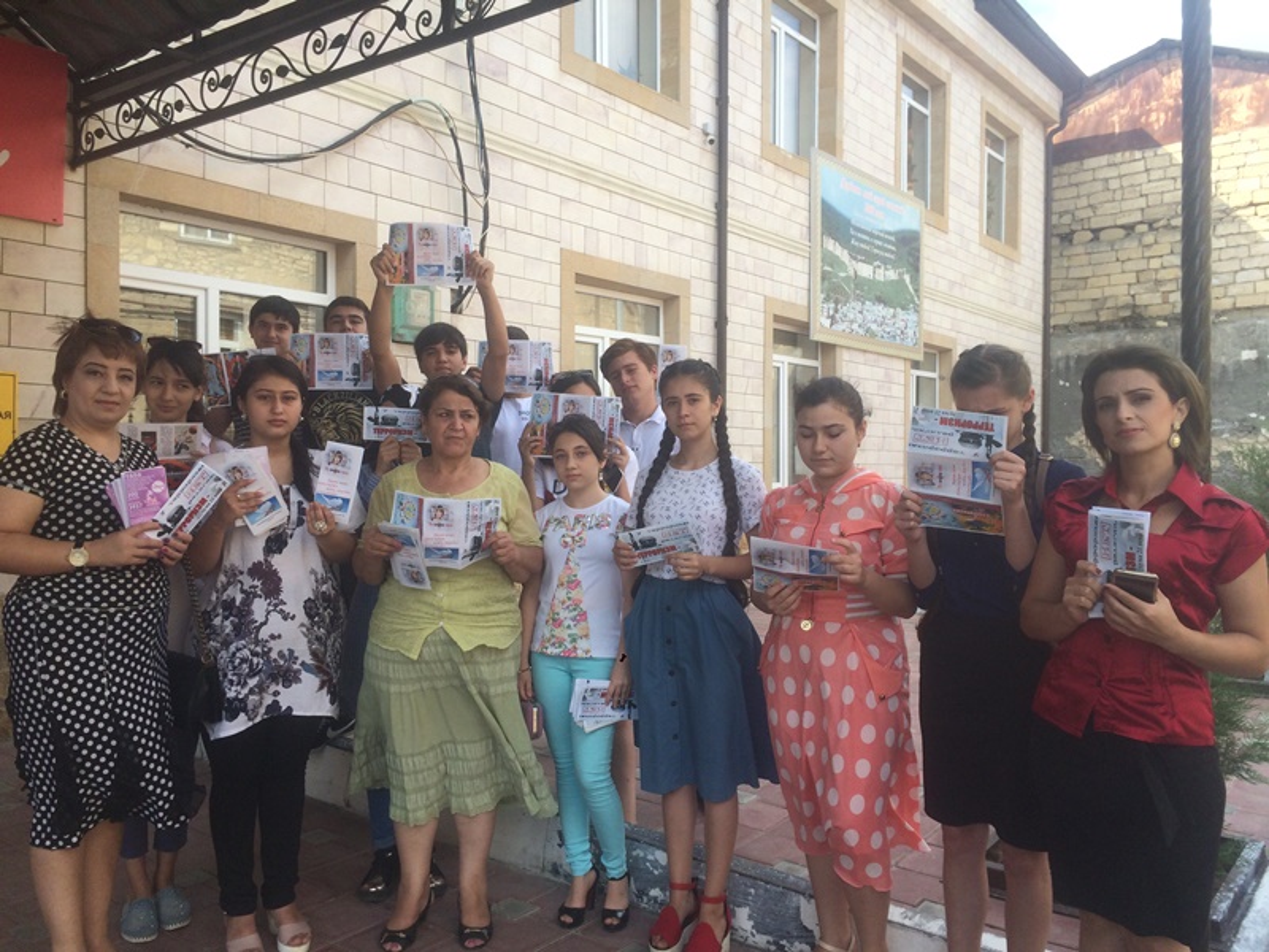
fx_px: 1063
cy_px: 476
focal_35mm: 29
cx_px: 634
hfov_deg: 61.7
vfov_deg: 48.2
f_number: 2.2
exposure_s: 1/733
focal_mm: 4.15
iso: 32
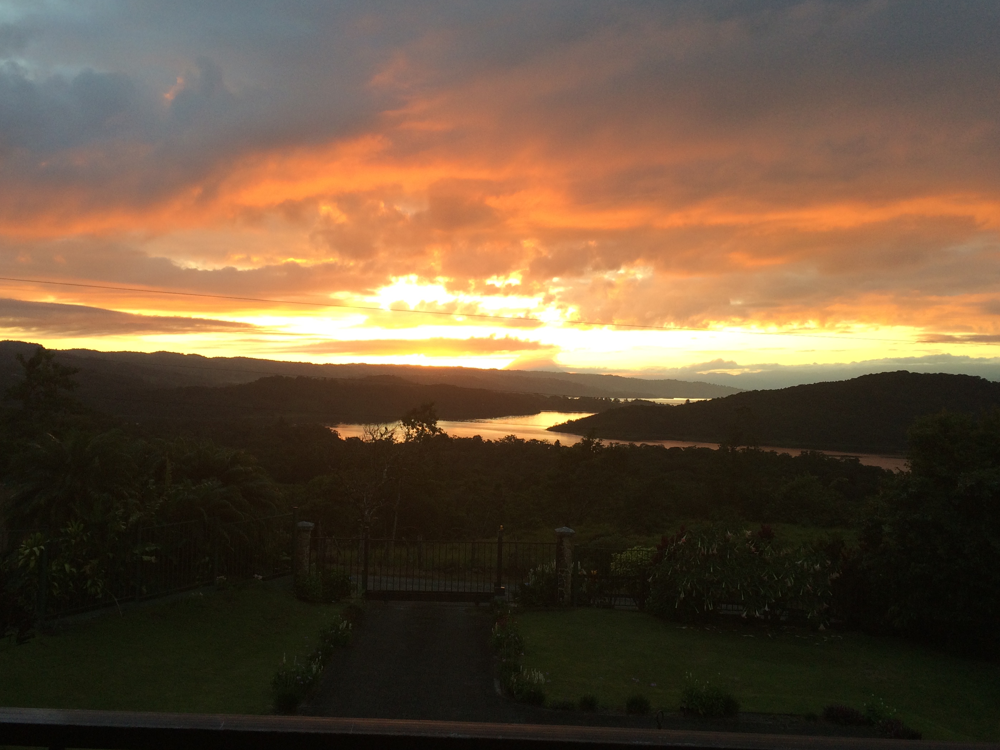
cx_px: 465
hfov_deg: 53.9
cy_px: 358
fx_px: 982
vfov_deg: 41.8
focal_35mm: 34
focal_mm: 4.15
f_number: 2.2
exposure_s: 1/120
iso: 40
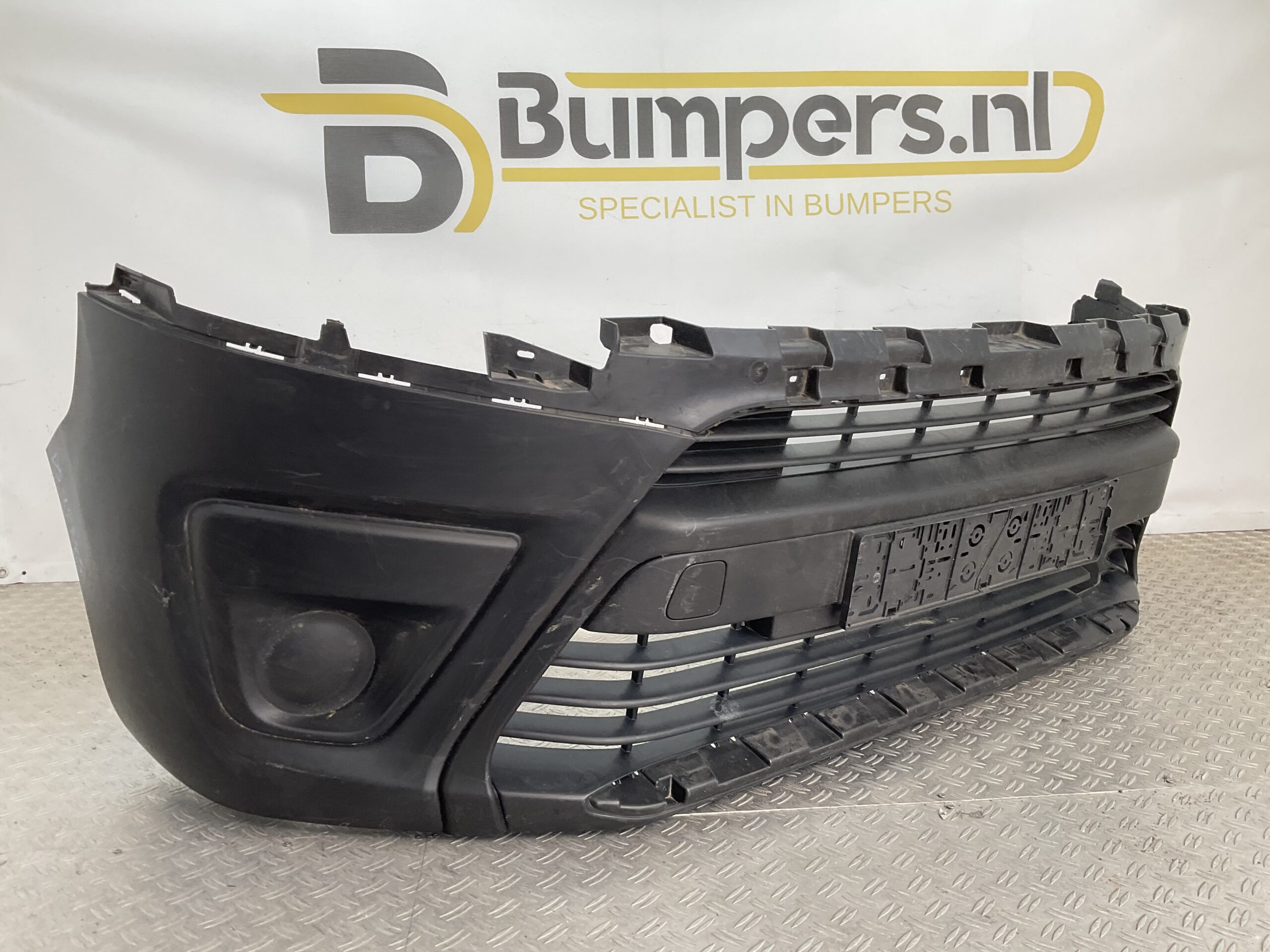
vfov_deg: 48.2
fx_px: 1064
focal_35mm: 29
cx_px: 635
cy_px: 476
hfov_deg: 61.7
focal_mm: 3
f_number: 1.8
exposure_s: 1/105
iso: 16
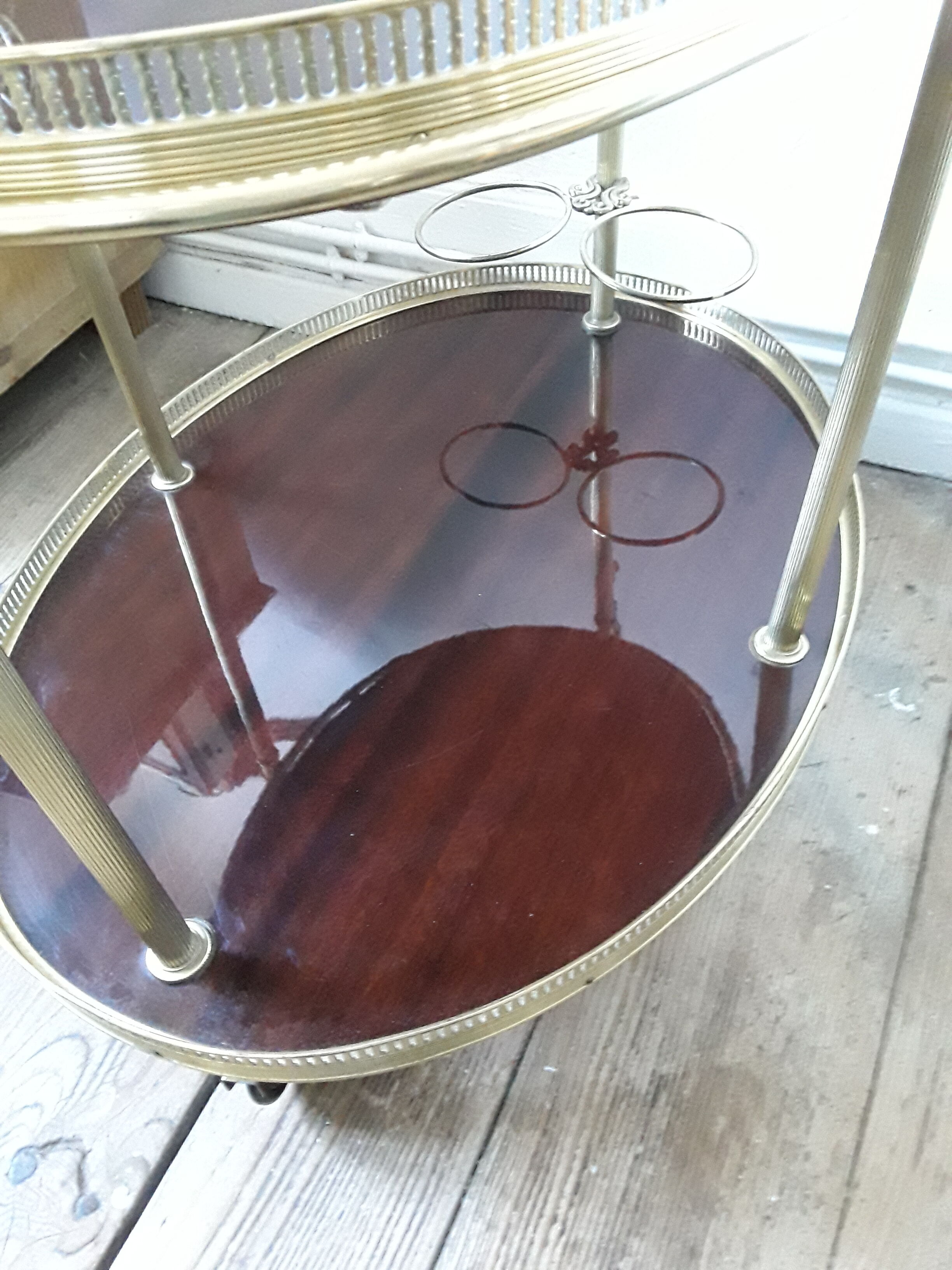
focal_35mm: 27
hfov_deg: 51.4
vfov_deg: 65.3
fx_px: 990
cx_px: 476
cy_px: 635
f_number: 1.9
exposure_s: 1/17
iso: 500
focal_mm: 2.91
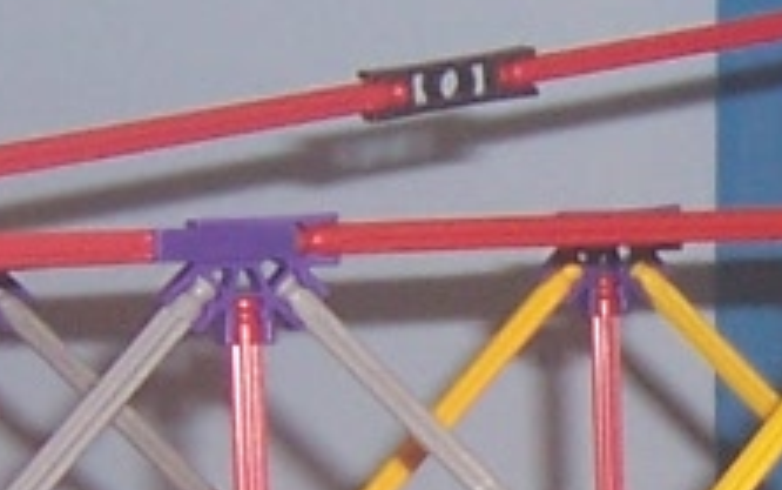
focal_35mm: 244
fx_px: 5203
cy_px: 691
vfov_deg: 5.3
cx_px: 877
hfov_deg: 8.5
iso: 80
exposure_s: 1/60
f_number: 2.8
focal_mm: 5.5
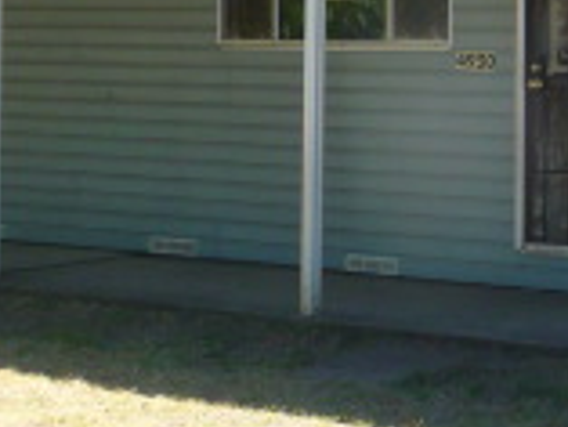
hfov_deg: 16.8
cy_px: 51
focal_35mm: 114
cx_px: 608
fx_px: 1872
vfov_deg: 12.9
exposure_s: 1/400
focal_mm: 4.7
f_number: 3.3
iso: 100
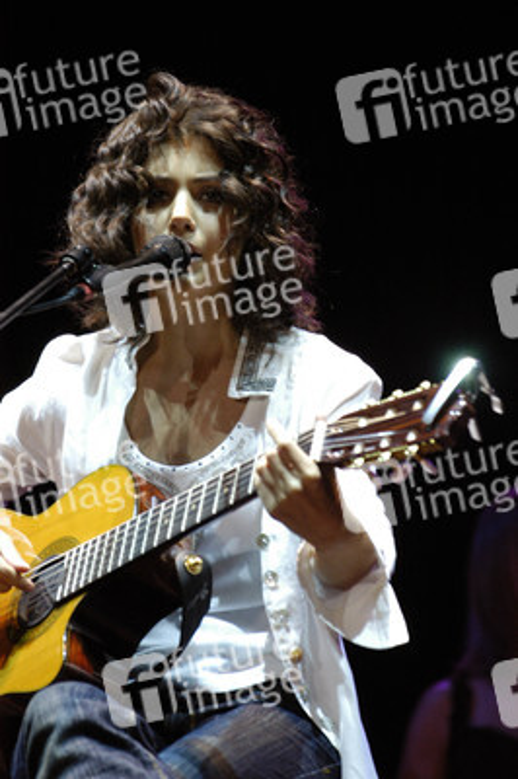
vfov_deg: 6.9
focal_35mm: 300
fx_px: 6486
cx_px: 259
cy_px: 390
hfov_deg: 4.6
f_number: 4
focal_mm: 200
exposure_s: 1/125
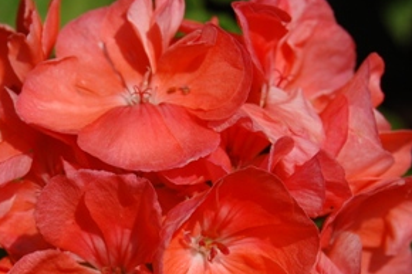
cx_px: 95
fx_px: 2083
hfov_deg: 11.3
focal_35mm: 182
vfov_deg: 7.5
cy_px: 168
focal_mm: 55
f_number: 8
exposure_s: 1/1000
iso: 200
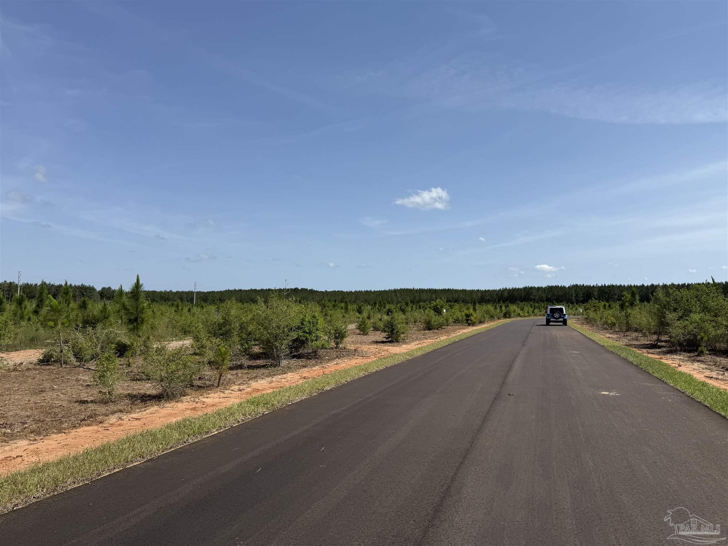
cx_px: 364
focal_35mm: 24
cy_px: 273
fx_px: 505
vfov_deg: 56.8
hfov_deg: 71.6
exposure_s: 1/6711
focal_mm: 6.76
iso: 80
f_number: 1.78
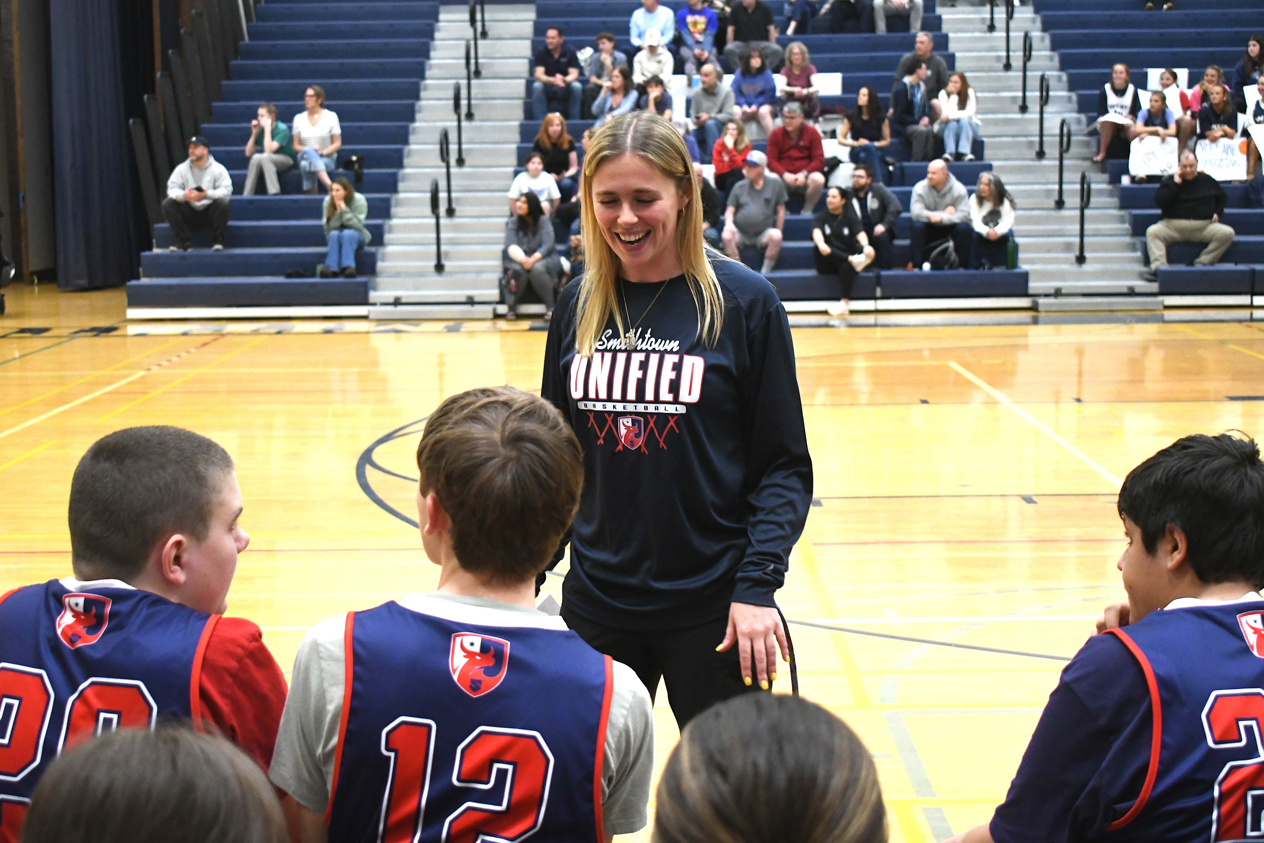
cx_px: 632
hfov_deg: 33.4
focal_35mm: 60
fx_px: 2107
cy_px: 422
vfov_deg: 22.6
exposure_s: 1/160
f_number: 5.6
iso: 4000
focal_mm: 40
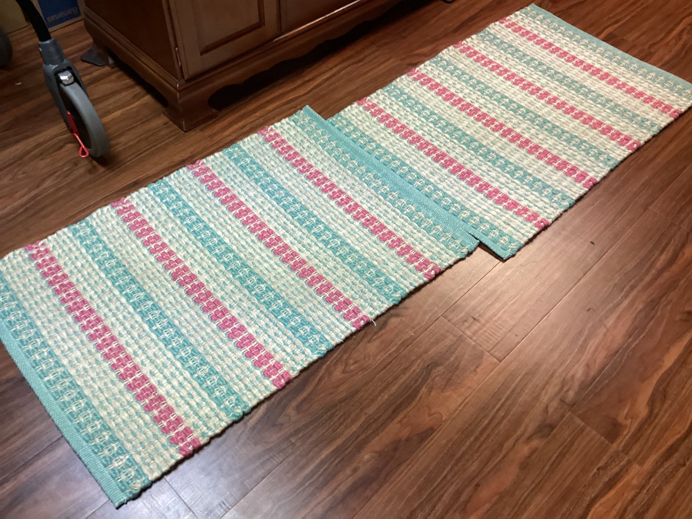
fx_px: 620
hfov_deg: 58.3
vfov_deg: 45.4
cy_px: 260
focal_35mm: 31
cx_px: 346
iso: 200
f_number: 2.4
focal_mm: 3.3
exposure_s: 1/50
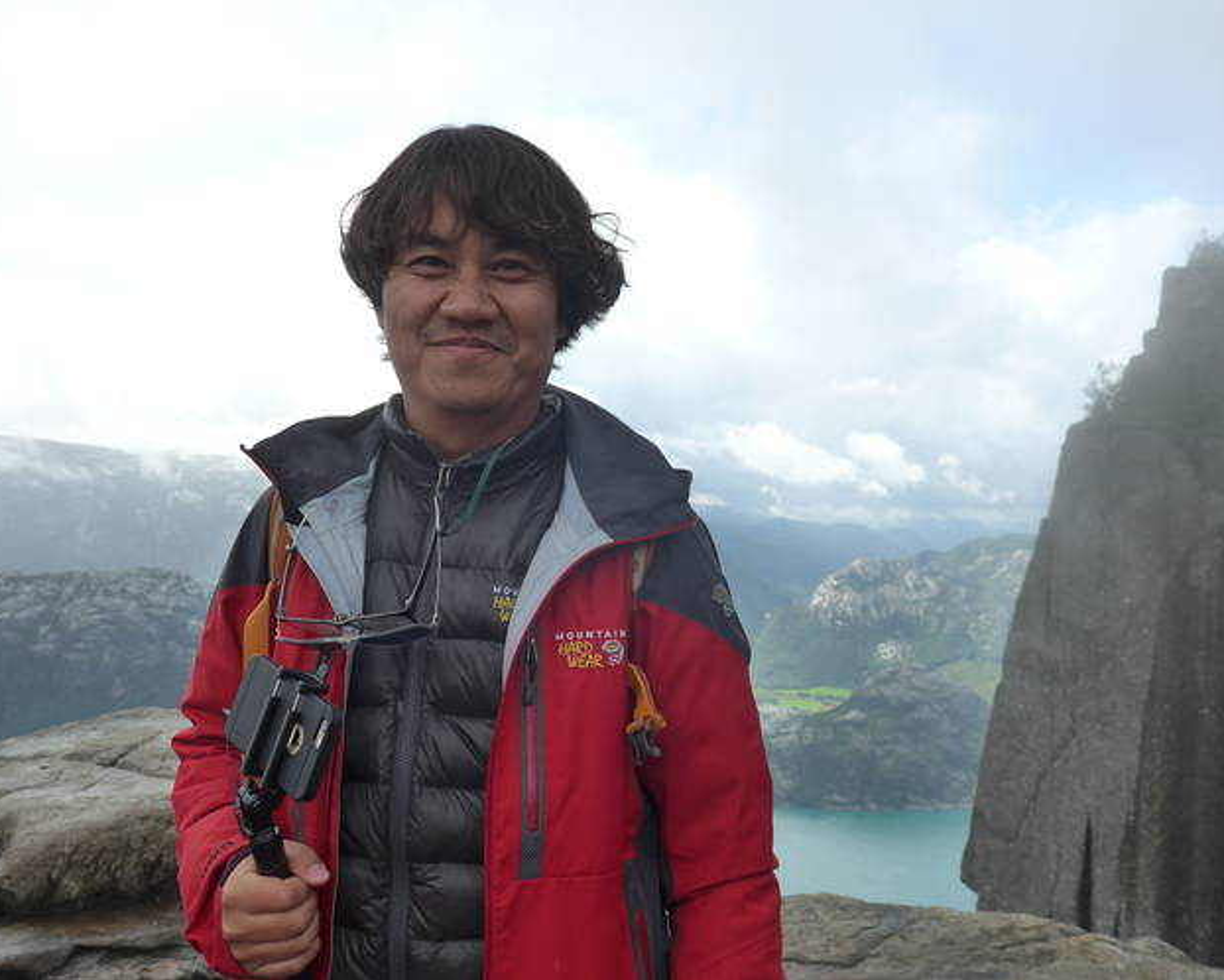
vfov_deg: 45.8
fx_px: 1160
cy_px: 482
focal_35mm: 32
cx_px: 655
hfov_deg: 55.6
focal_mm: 6.5
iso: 125
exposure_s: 1/1000
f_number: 2.8
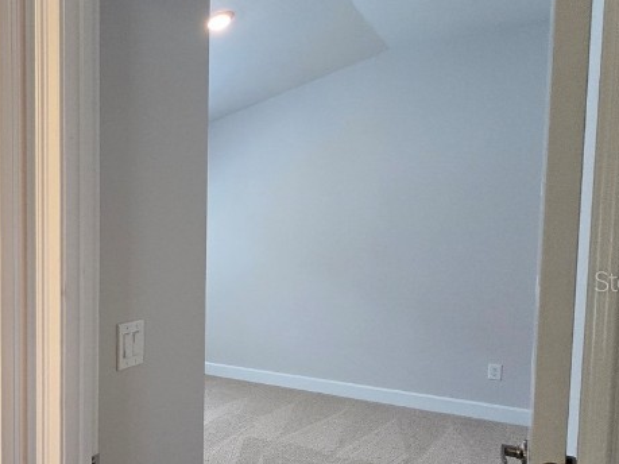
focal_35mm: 29
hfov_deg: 52.0
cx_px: 31
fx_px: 518
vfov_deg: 47.9
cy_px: 281
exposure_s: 1/100
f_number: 2.2
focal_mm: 2.2
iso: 250
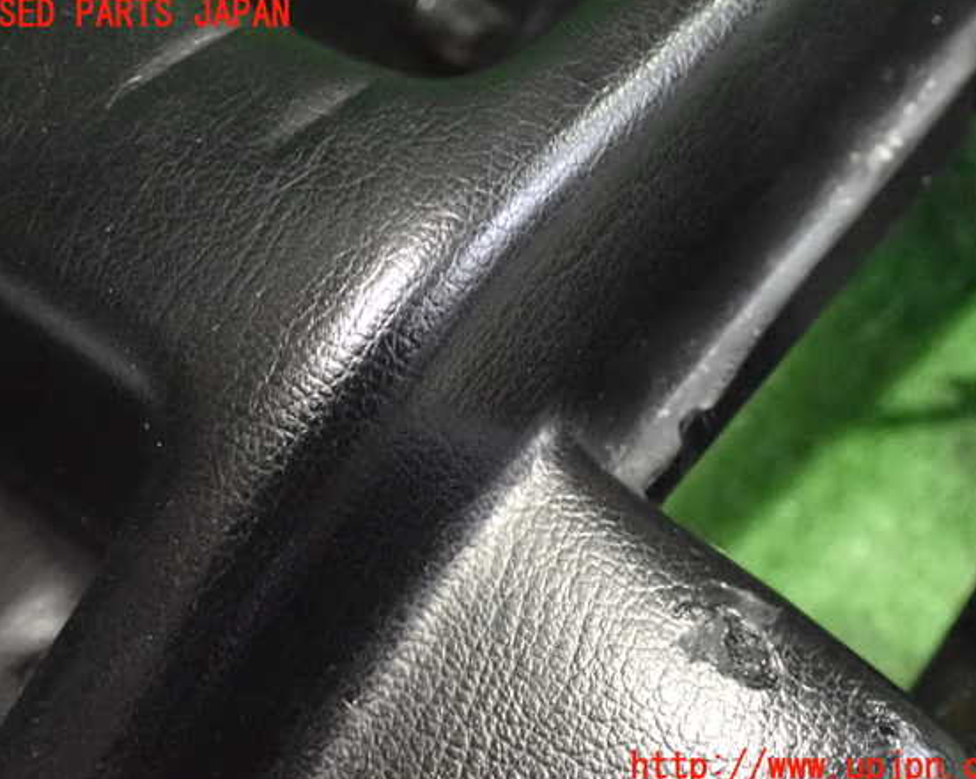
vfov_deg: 30.2
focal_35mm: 50
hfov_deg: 37.4
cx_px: 500
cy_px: 391
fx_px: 1443
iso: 6400
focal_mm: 8.4
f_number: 3.1
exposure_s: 1/80
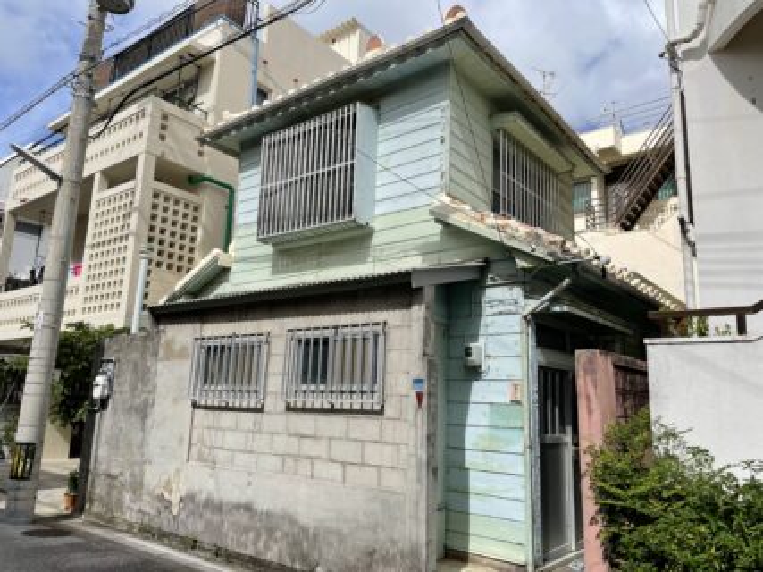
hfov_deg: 67.3
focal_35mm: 26
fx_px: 573
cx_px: 382
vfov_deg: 53.0
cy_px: 286
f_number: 1.6
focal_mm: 4.2
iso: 32
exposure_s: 1/5051
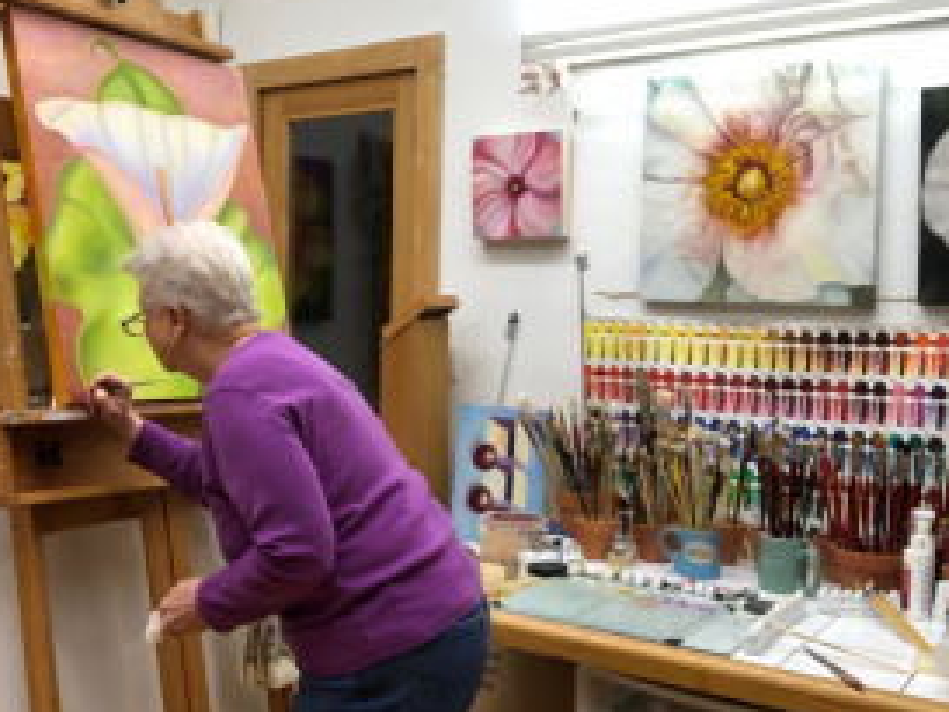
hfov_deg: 45.6
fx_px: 1125
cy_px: 321
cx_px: 393
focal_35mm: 41
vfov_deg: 35.1
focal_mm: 2.87
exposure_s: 1/60
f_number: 2.2
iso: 125
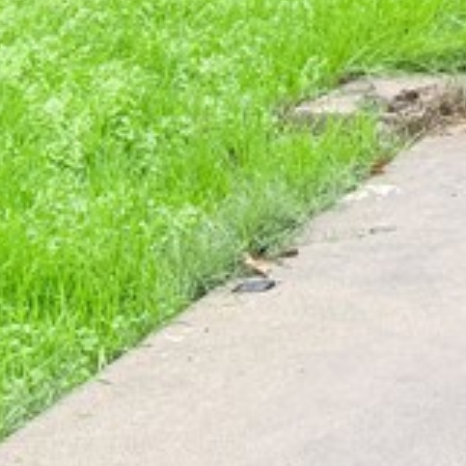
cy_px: -359
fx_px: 2056
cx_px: 535
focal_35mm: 135
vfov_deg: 12.0
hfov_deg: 12.7
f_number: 1.78
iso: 160
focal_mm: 6.76
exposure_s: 1/240
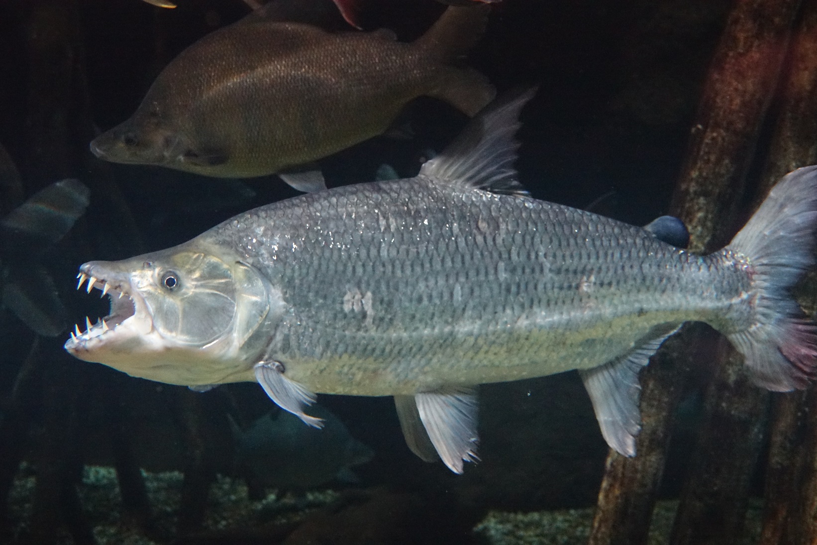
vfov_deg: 26.0
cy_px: 272
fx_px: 1180
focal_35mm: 52
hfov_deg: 38.2
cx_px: 408
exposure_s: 1/200
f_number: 3.2
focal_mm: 18.92
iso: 4000
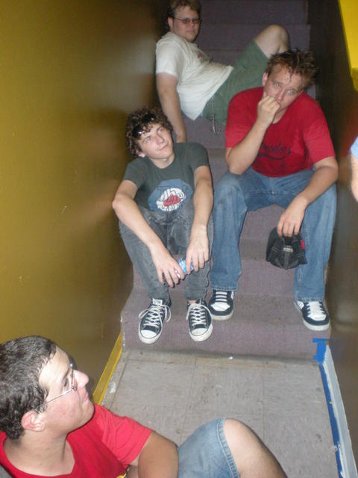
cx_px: 179
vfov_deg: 49.0
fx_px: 524
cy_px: 239
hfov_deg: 37.7
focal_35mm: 38
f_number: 3.1
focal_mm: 6.3
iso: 328
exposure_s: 1/60
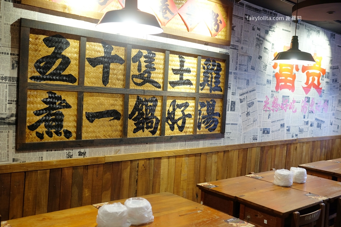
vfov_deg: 37.9
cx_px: 170
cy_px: 114
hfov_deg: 54.4
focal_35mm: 35
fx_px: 332
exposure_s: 1/80
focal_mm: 23
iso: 1000
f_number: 2.8
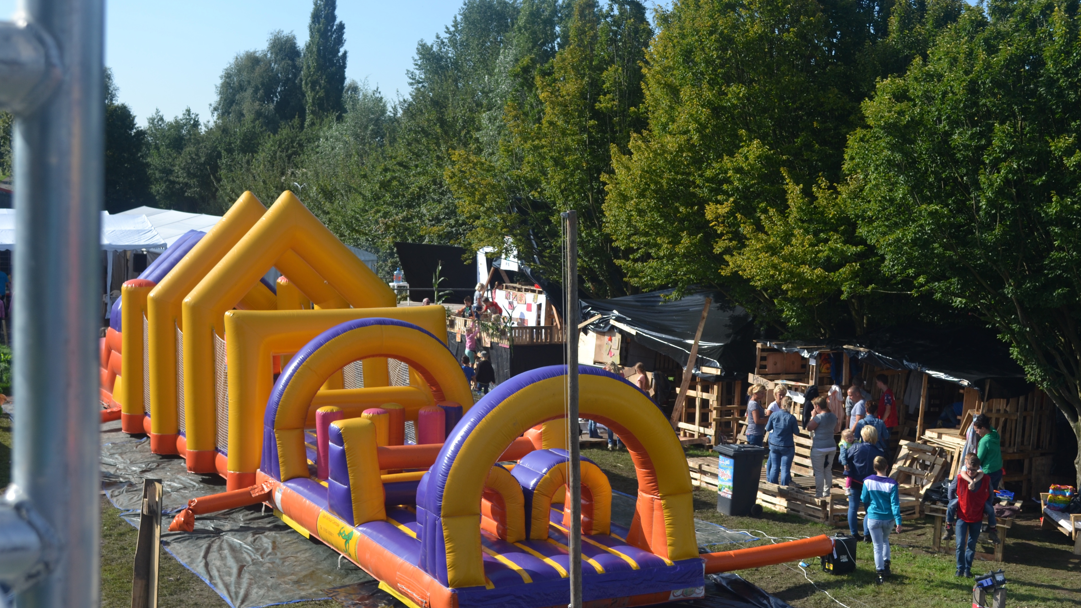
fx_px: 1462
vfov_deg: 23.5
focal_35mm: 51
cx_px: 545
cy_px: 340
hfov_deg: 40.6
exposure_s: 1/200
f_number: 7.1
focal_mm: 32
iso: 100
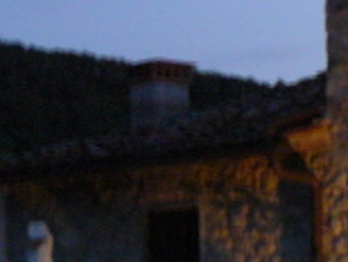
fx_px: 1883
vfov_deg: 7.9
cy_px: 242
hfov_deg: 10.1
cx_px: 581
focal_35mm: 187
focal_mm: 6
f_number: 2.8
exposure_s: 1
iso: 200
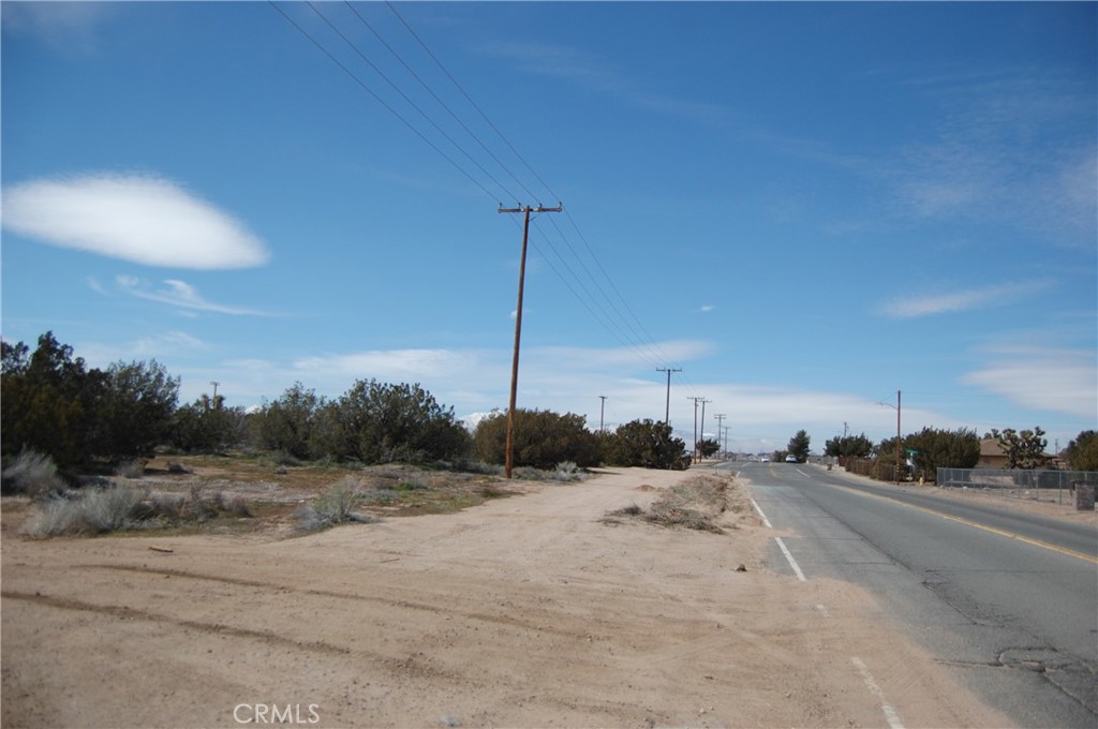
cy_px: 364
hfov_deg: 67.4
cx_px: 549
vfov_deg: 47.8
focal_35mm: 27
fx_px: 822
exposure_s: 1/2500
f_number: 3.5
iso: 200
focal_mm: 18
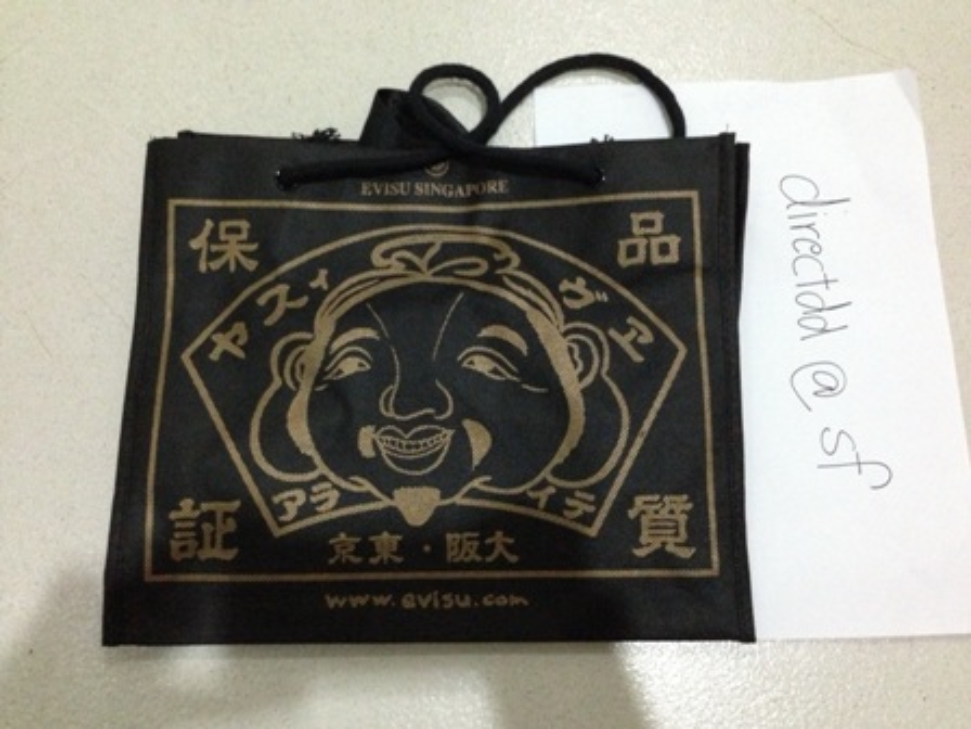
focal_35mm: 33
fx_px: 926
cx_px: 486
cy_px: 364
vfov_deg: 42.9
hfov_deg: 55.4
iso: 800
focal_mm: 4.13
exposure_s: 1/15
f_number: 2.4
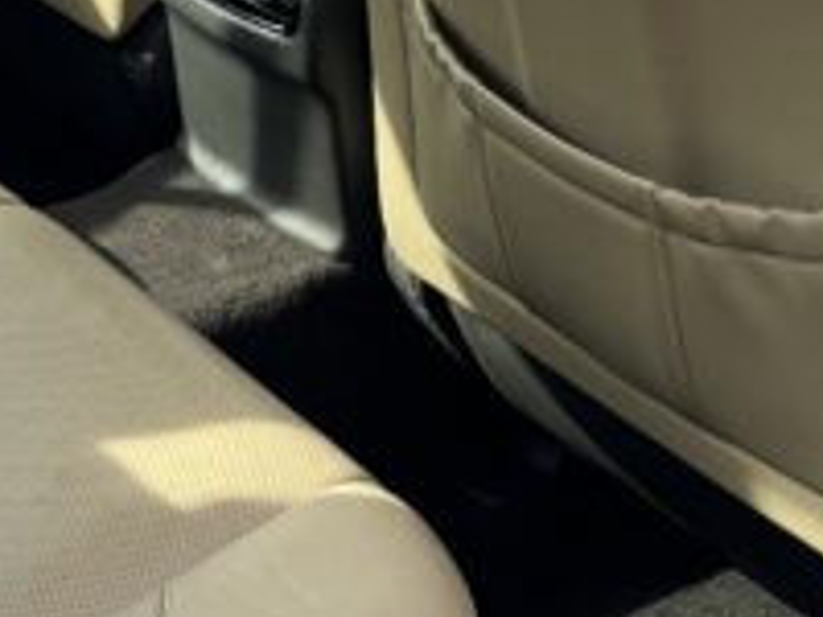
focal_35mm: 96
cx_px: 95
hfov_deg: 20.1
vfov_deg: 14.9
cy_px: -99
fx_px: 2282
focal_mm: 6.76
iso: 80
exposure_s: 1/876
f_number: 1.78
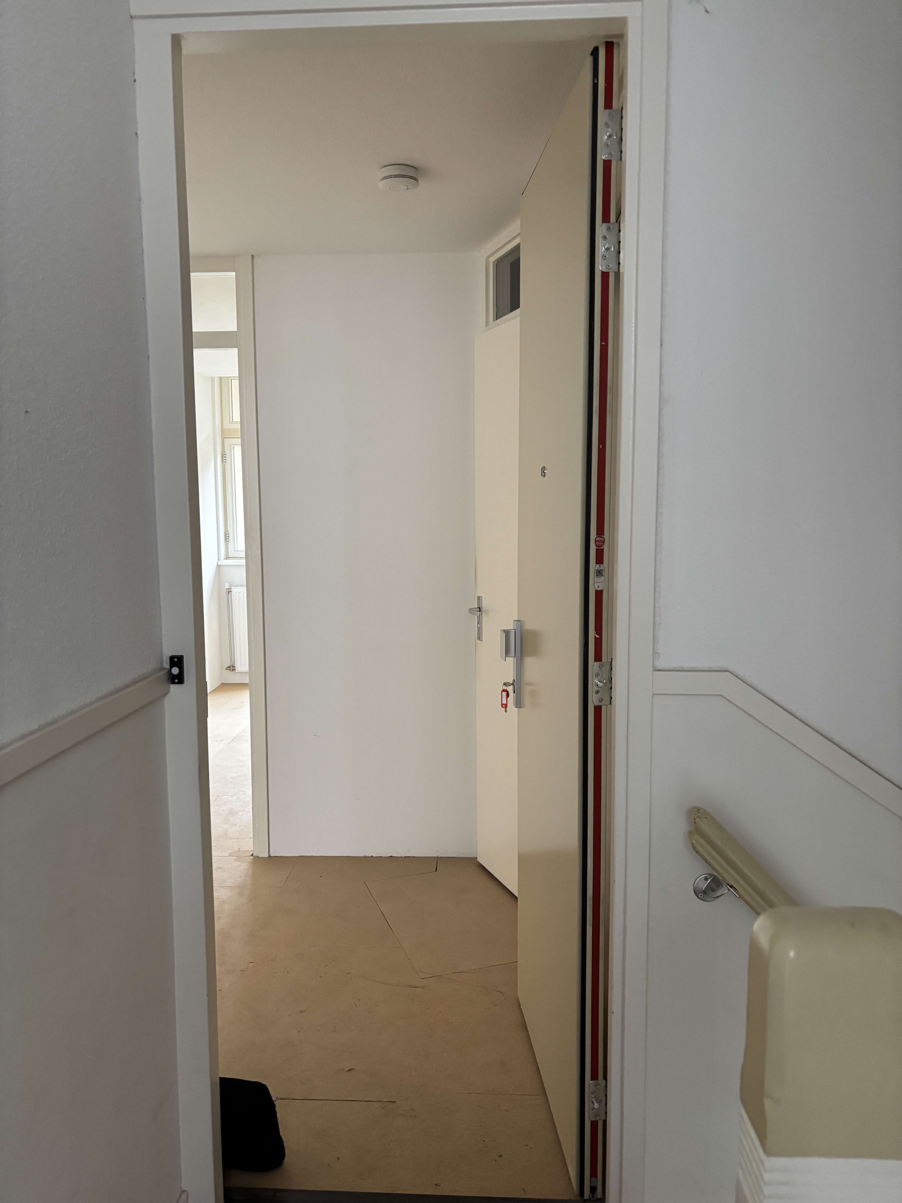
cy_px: 602
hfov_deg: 53.1
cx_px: 451
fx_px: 903
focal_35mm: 26
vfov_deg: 67.3
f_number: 1.6
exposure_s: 1/60
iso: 320
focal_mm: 5.96
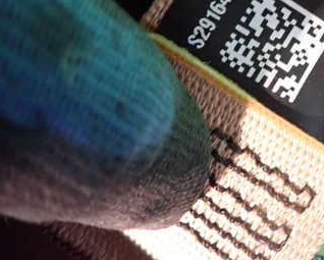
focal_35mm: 46
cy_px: 57
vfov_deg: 32.0
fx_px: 442
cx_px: 305
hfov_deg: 37.1
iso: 800
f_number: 2
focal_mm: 4.5
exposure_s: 1/30
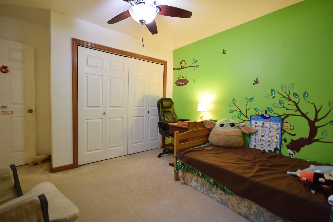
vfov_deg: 72.1
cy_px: 111
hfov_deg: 95.0
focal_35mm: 16
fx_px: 153
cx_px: 166
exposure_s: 1/3
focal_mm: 11
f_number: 6.3
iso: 200
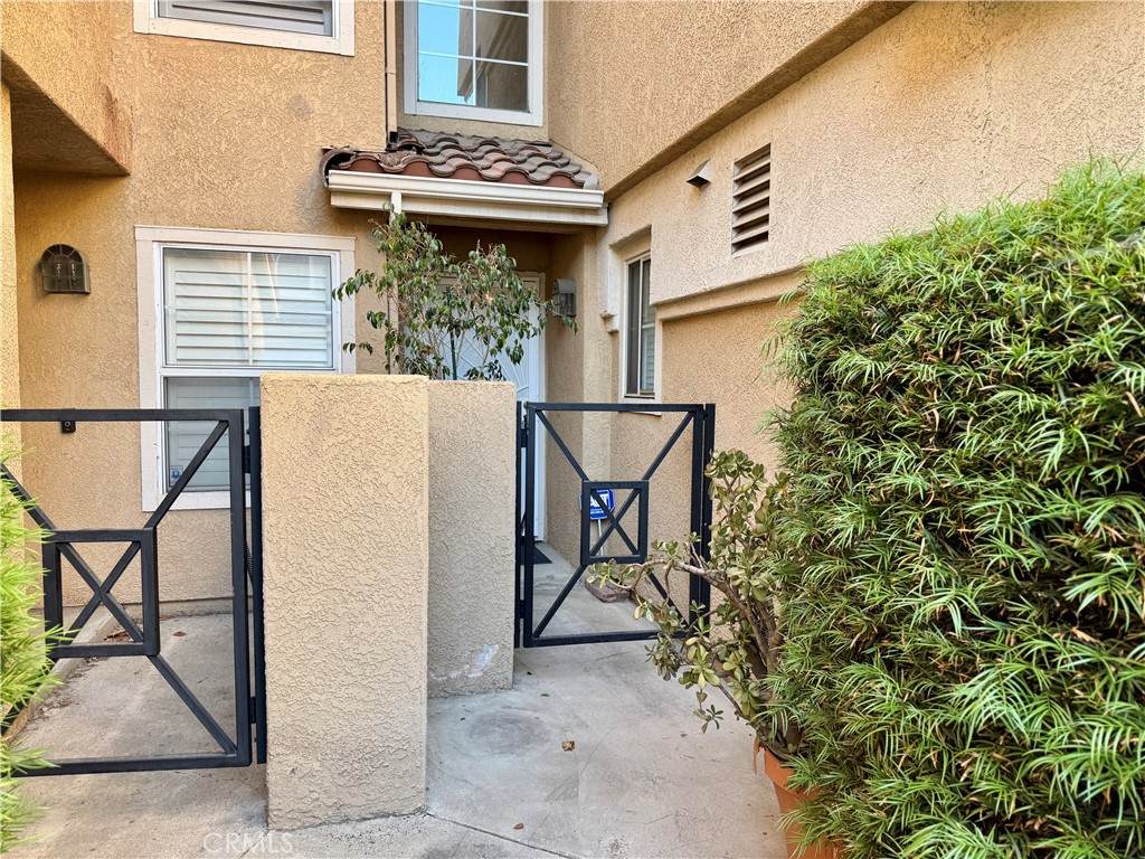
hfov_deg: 71.6
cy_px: 430
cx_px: 572
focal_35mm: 24
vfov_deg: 56.8
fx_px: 794
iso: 80
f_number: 1.78
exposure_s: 1/121
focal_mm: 6.76
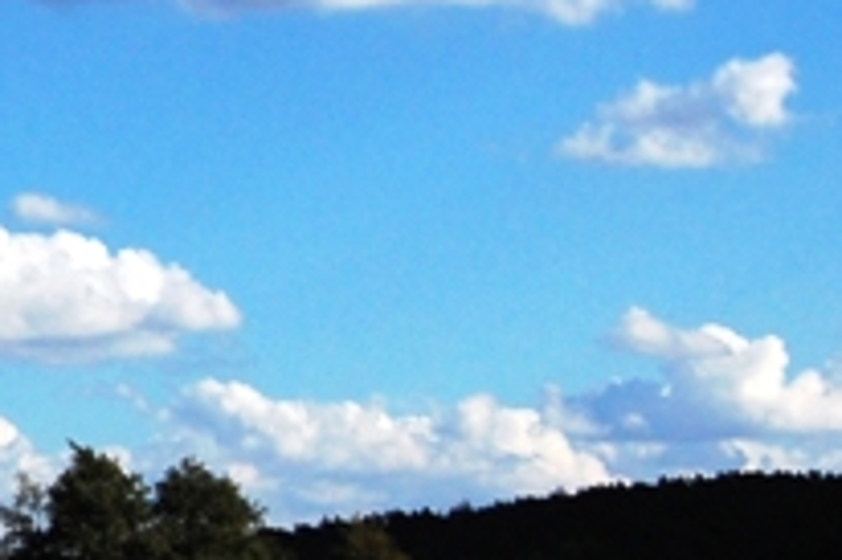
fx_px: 4627
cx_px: -629
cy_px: 200
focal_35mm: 198
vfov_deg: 6.9
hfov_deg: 9.9
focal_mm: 34
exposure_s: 1/1600
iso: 400
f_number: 8
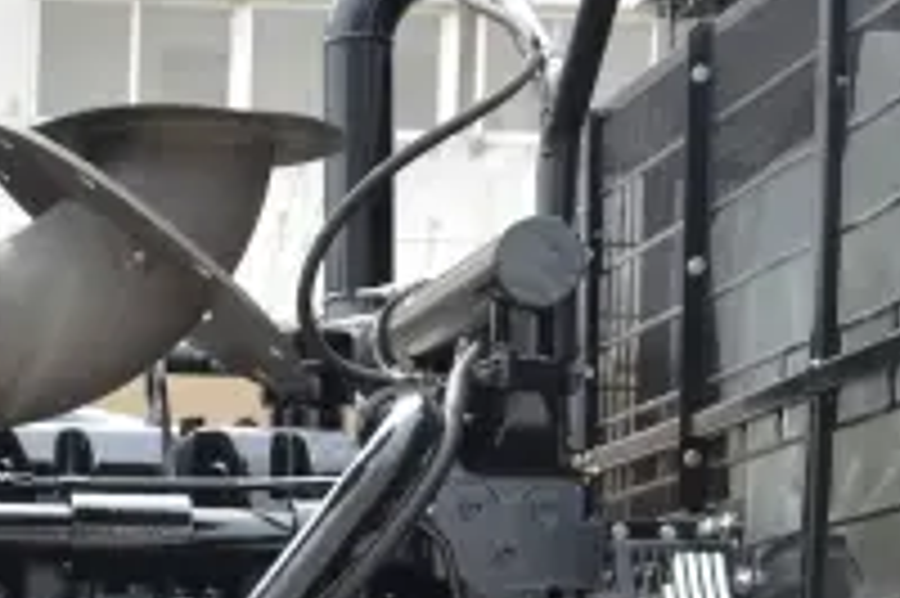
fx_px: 3597
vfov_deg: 9.2
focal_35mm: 144
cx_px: -252
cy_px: 922
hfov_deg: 13.8
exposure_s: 1/160
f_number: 6.3
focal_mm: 24
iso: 100
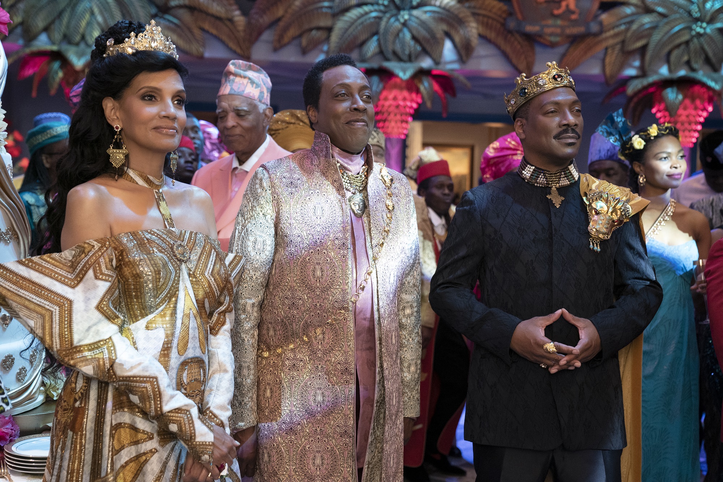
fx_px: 964
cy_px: 241
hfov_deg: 41.1
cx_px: 362
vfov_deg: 28.1
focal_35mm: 48
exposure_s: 1/125
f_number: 3.5
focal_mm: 48
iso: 6400
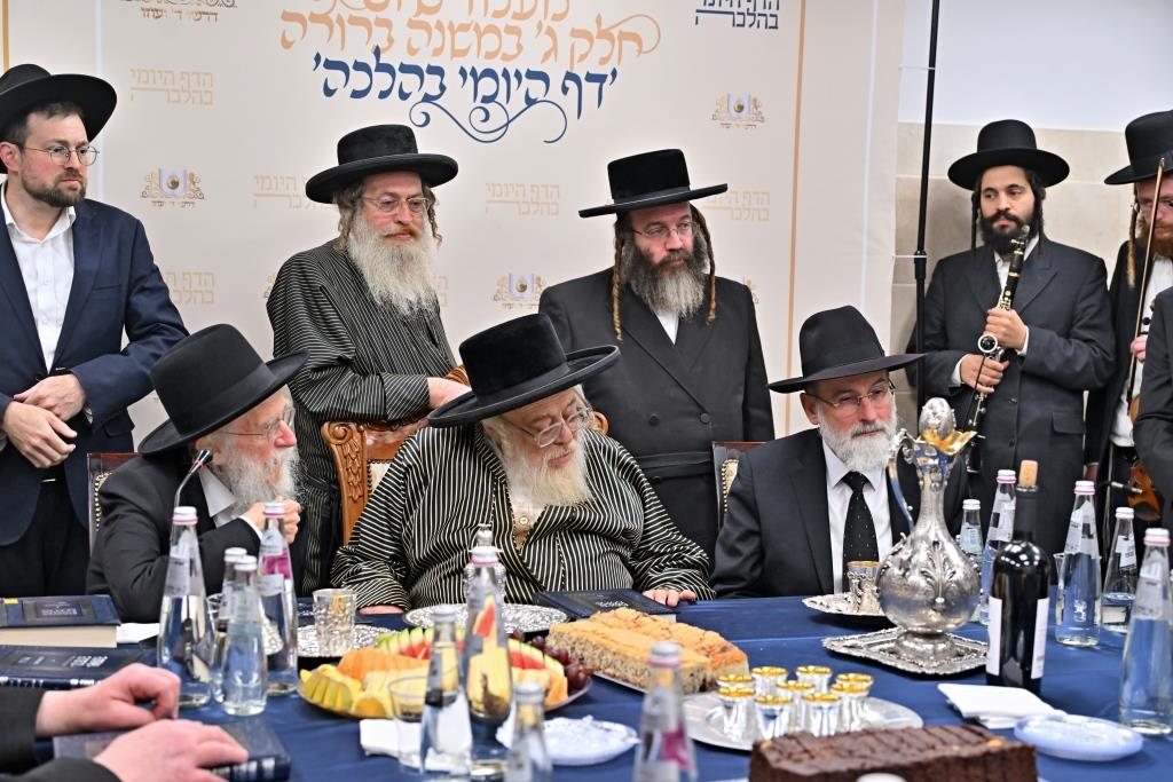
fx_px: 1629
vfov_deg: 27.0
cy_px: 391
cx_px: 586
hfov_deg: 39.6
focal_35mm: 50
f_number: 4
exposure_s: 1/200
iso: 640
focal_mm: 50
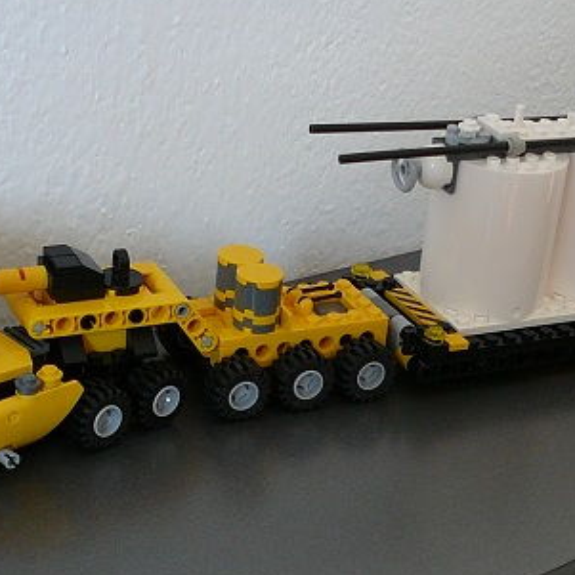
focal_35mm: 79
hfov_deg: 21.9
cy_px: 371
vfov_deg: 21.9
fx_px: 1485
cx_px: 371
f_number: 2.8
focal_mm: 5.2
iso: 100
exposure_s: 1/50
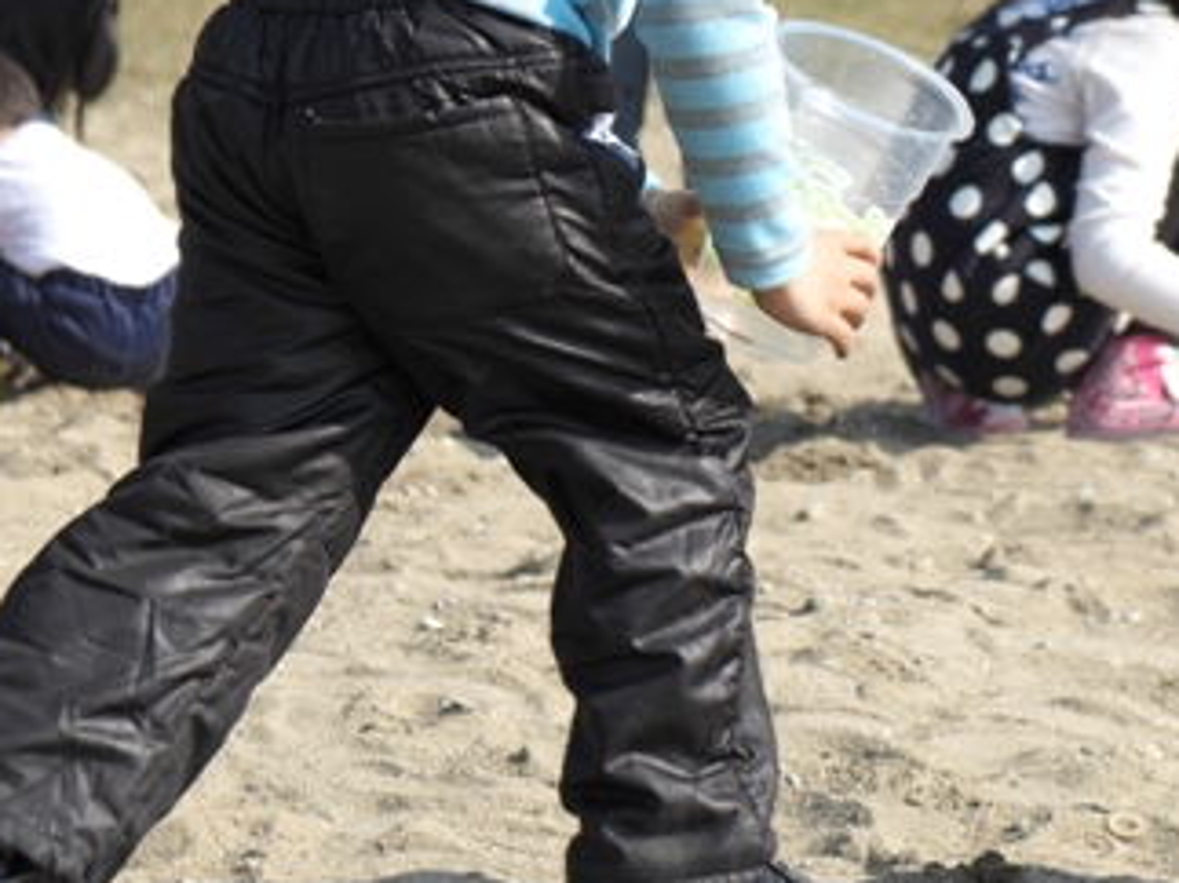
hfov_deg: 10.8
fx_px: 6162
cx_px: 1139
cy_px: 374
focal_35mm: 181
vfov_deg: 8.2
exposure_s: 1/950
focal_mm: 50.5
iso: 200
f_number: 4
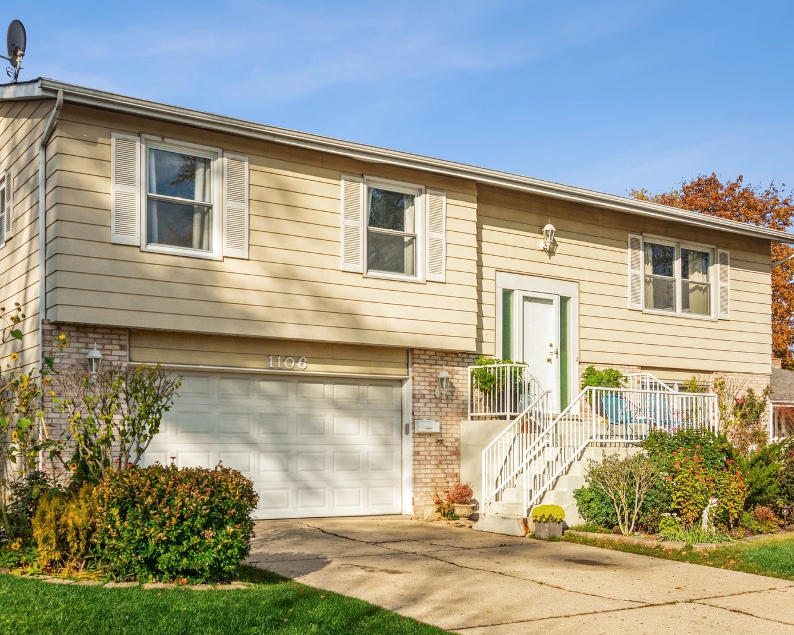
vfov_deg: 36.5
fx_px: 963
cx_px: 345
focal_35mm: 41
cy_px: 317
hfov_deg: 44.7
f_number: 9
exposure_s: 1/2000
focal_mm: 24
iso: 200
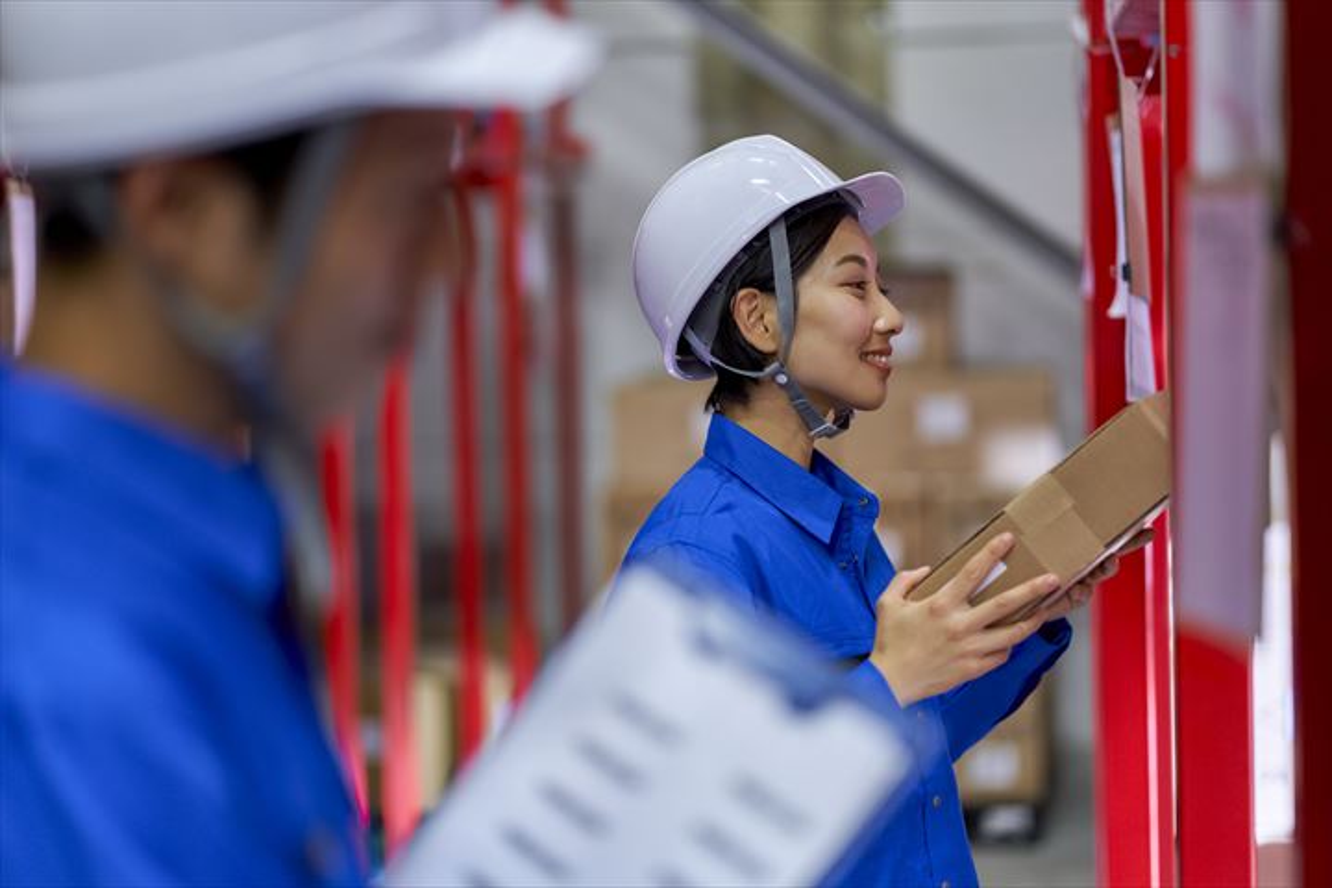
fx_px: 3145
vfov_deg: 16.1
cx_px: 666
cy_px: 444
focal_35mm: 85
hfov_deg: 23.9
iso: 500
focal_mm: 85
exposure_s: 1/100
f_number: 1.8
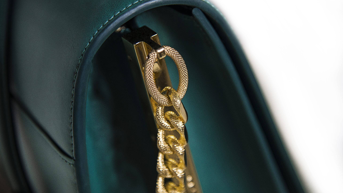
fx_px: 1146
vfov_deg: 9.6
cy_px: 84
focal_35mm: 126
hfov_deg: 17.0
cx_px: 171
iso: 1000
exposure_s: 1/80
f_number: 4
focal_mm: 120
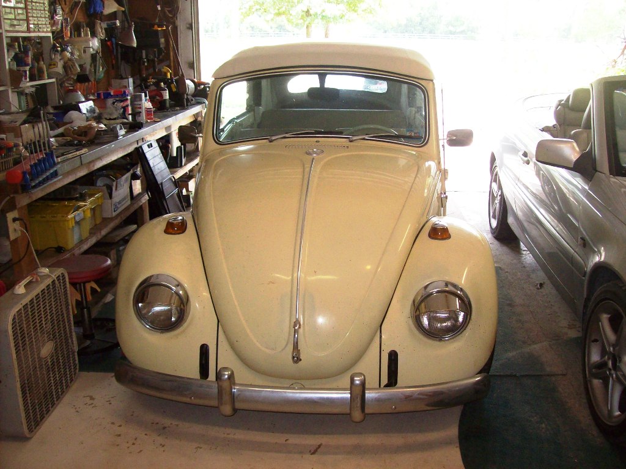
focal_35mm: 36
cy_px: 234
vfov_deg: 39.7
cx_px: 313
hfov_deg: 51.4
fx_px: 651
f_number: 2.7
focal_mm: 6
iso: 200
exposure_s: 1/64
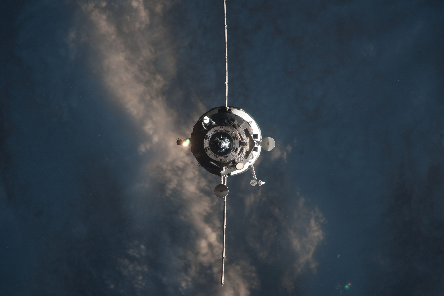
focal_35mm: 400
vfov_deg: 3.4
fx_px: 4933
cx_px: 222
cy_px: 148
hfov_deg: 5.2
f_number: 5.6
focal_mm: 400
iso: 100
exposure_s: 1/400
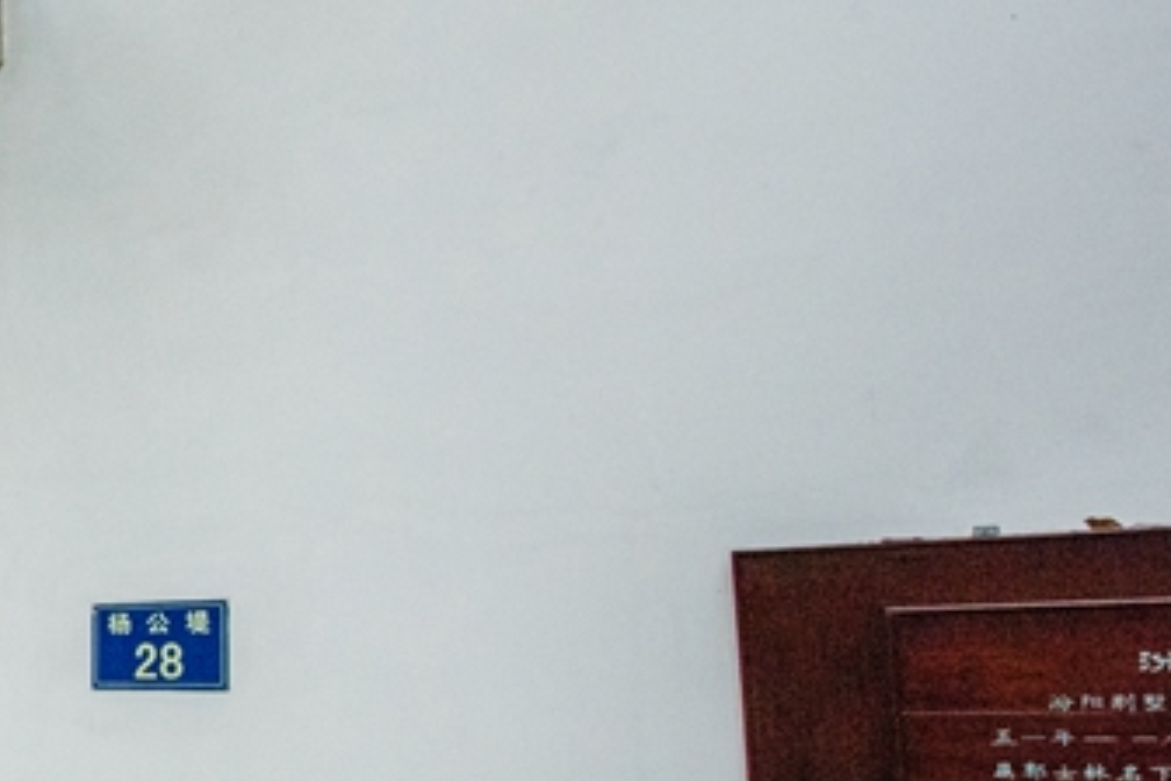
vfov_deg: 29.5
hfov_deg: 27.1
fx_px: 1464
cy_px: 553
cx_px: -662
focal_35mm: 45
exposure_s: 1/100
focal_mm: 14
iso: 1600
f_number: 9
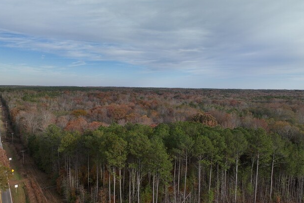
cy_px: 109
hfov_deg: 69.4
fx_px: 220
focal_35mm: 26
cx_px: 149
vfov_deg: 49.6
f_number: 2.8
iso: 130
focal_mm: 12.29
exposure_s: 1/200
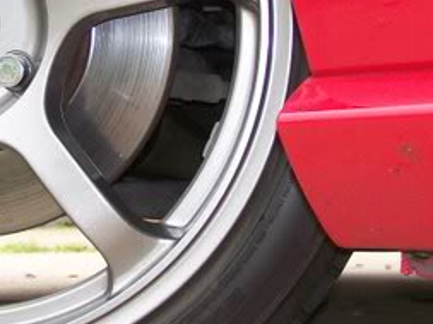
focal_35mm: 114
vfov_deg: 12.8
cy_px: 0
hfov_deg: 17.0
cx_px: 27
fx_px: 1424
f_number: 3
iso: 80
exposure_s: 1/73.1
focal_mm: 7.6
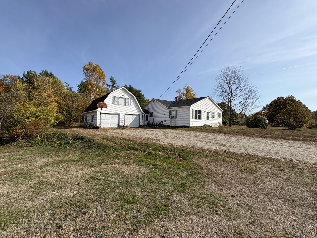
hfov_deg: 102.1
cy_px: 119
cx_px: 158
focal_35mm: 14
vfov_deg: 85.7
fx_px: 128
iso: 50
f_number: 2.2
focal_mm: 2.22
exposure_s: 1/2415
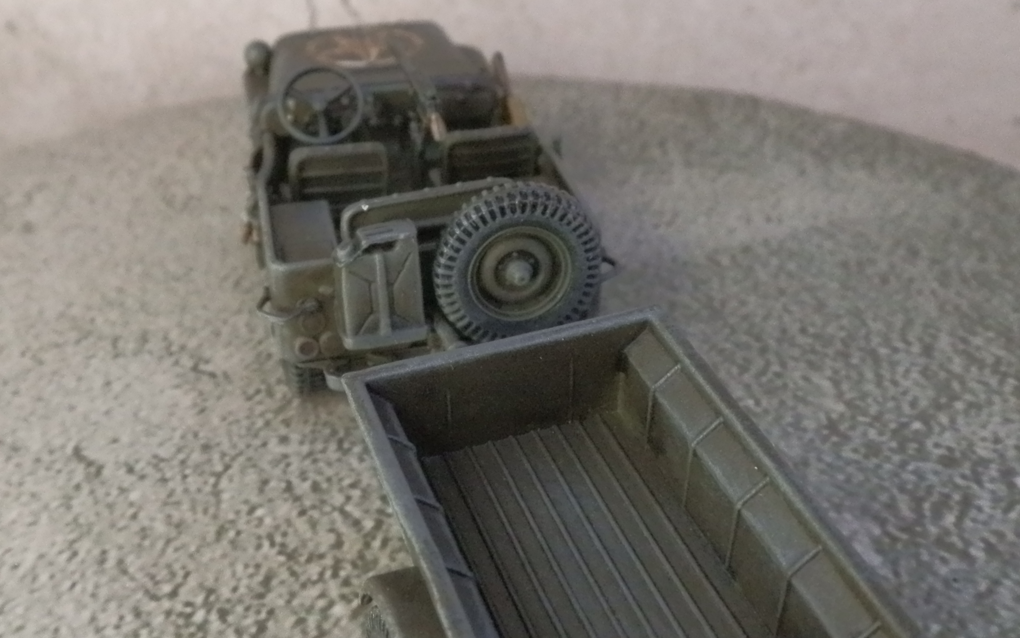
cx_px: 425
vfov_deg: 28.6
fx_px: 1251
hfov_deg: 44.2
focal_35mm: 45
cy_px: 272
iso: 400
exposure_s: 1/125
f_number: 3.1
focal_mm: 5
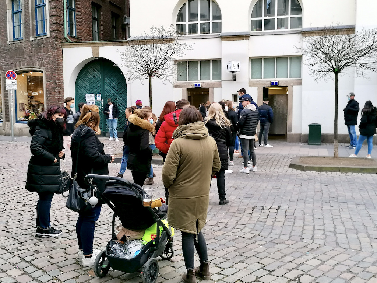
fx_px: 436
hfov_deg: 46.8
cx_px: 188
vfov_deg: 36.0
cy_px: 142
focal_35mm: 40
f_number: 1.8
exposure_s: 1/100
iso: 64
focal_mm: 4.75
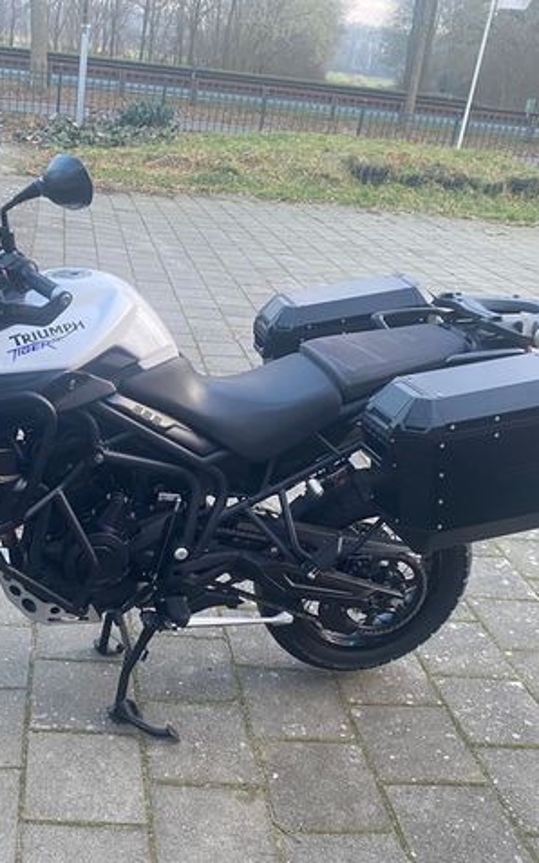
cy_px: 431
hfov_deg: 33.7
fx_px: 870
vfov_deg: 52.8
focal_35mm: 37
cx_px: 136
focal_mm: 4.25
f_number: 1.8
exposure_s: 1/79
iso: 125
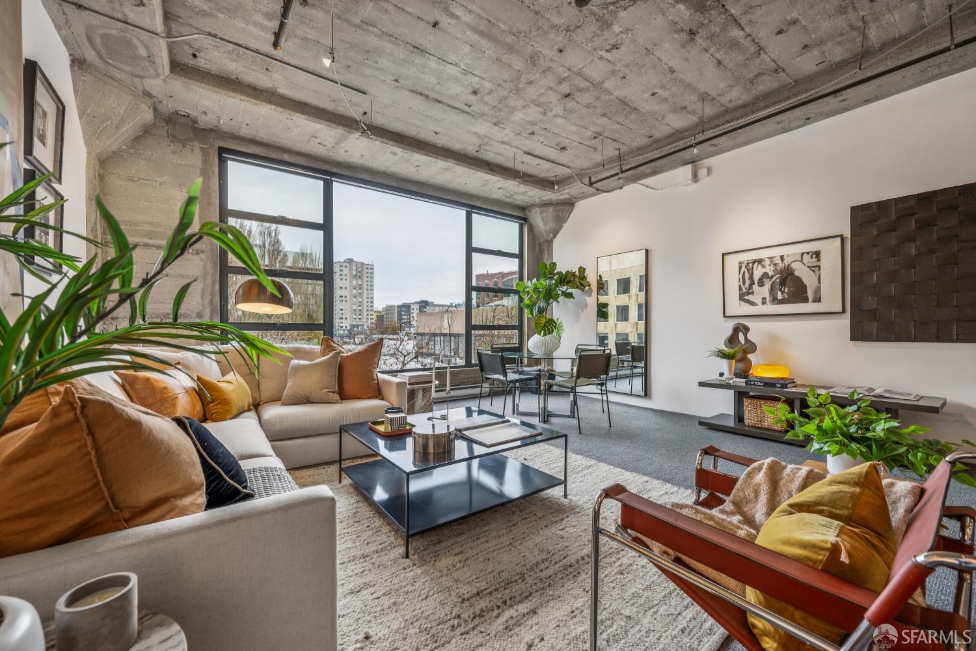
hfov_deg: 104.3
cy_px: 326
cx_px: 488
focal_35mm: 14
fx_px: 380
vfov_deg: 81.2
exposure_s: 1/40
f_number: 6.3
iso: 200
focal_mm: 14
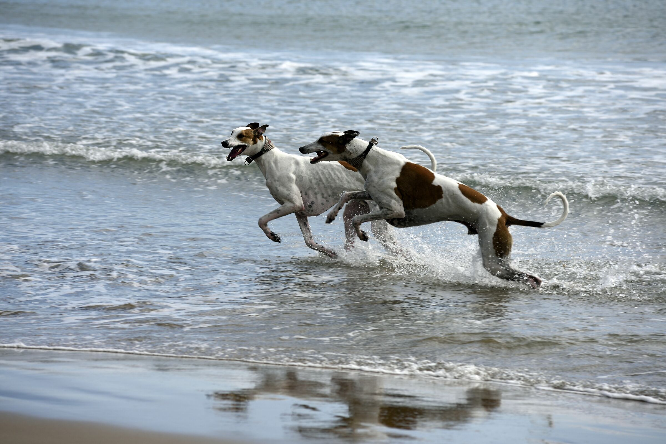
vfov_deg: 6.9
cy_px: 222
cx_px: 333
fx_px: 3701
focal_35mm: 200
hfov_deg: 10.3
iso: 100
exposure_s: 1/400
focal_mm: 200
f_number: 8
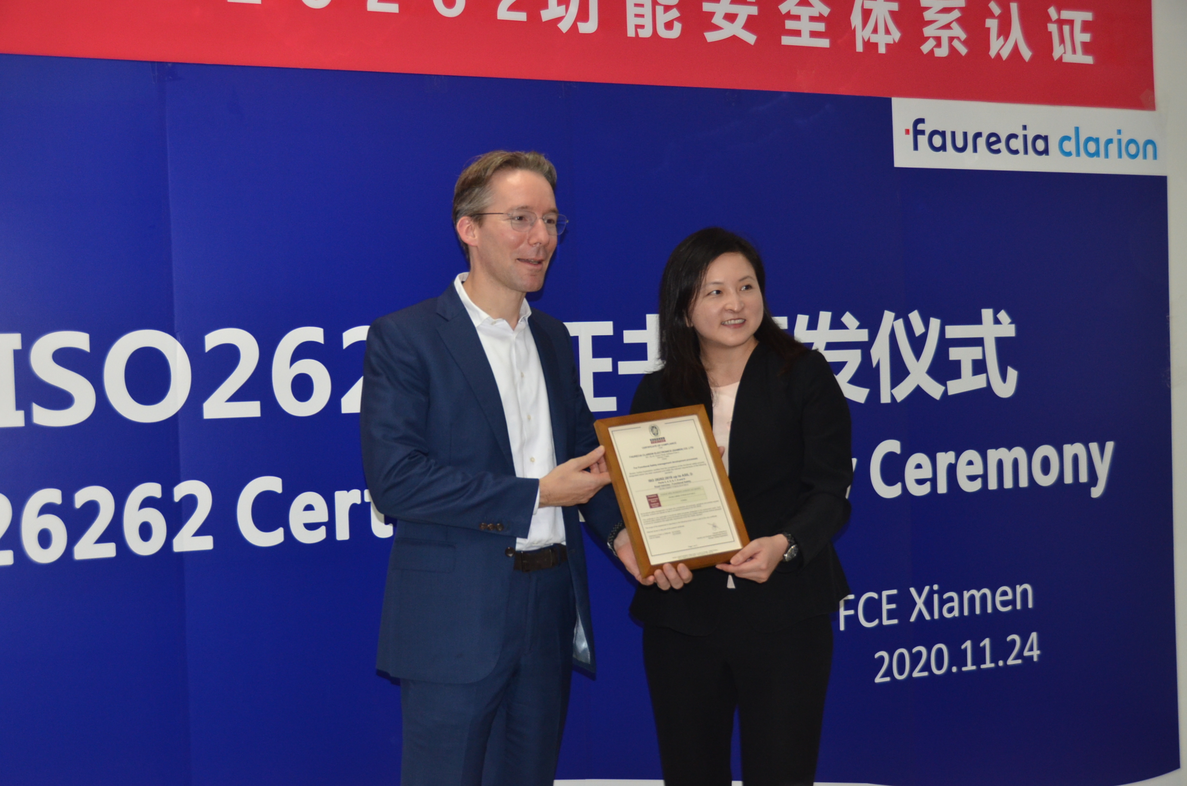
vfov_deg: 26.4
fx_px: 1678
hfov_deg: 39.0
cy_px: 393
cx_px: 594
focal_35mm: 51
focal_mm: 34
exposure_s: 1/60
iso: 800
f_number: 4.2
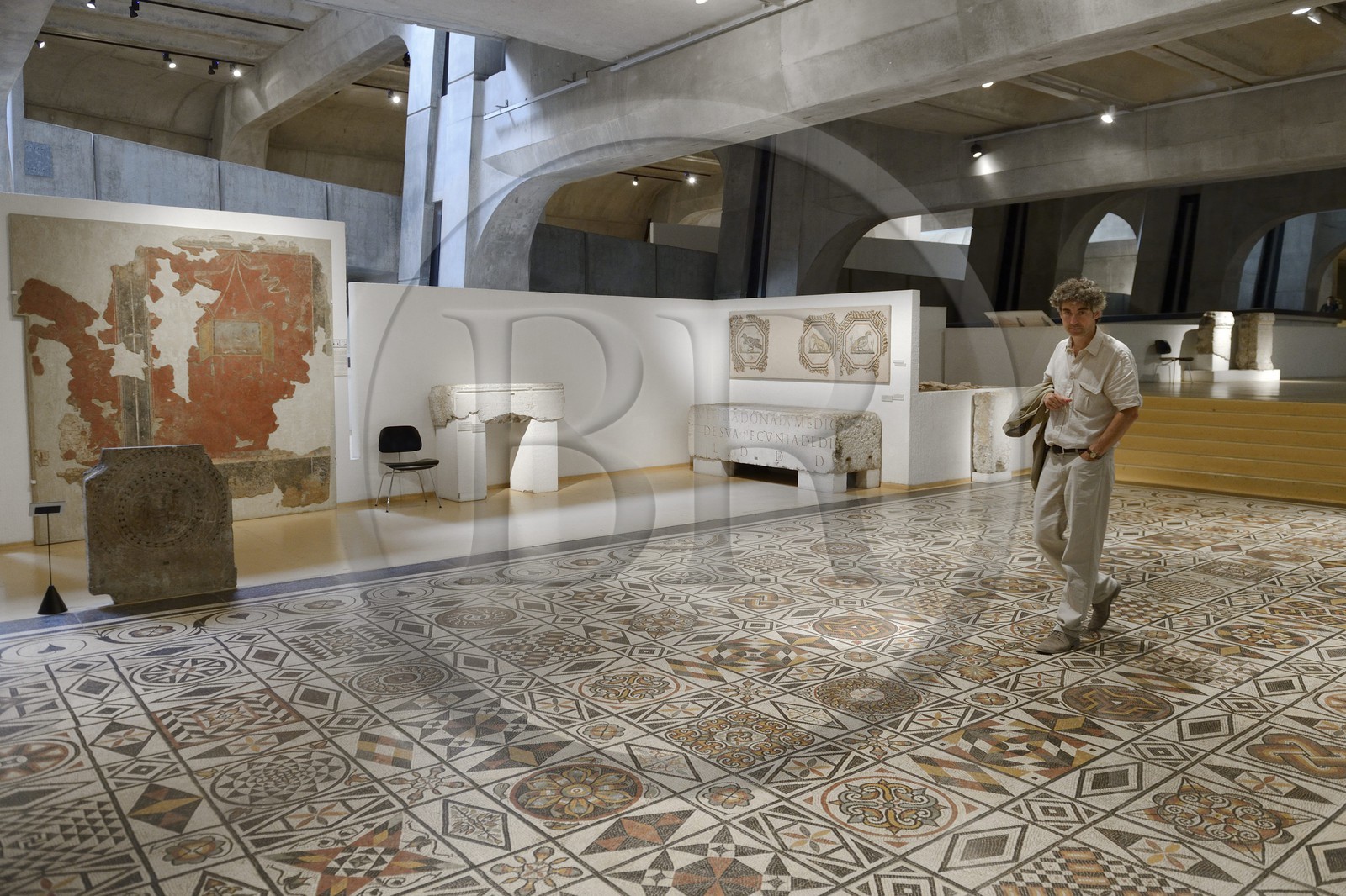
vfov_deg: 53.1
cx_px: 673
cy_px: 448
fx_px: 897
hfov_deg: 73.8
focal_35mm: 24
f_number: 3.5
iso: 1600
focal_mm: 24
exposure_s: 1/80
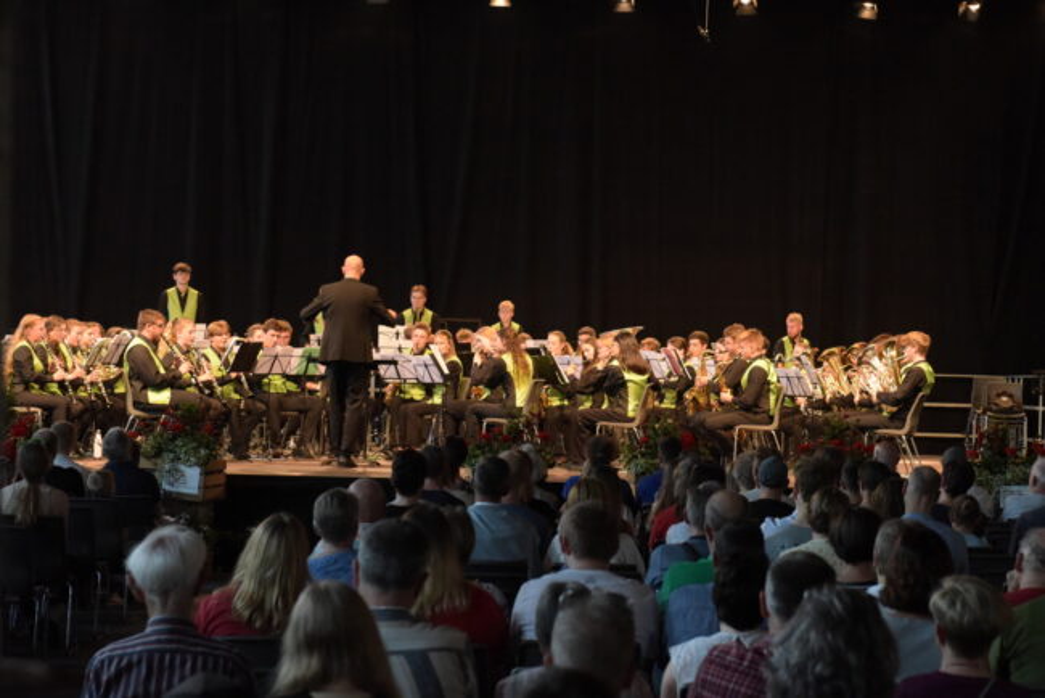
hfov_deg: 28.8
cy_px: 349
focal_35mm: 70
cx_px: 522
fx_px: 2033
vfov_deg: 19.5
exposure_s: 1/250
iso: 4500
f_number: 5.6
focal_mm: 70
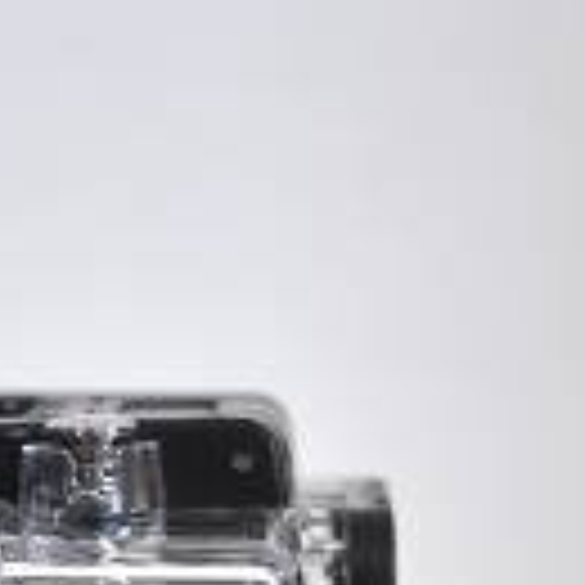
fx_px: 5621
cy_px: 716
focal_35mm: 294
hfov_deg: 6.0
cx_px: 148
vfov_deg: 5.9
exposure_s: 1/30
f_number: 5.6
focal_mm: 50
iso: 280
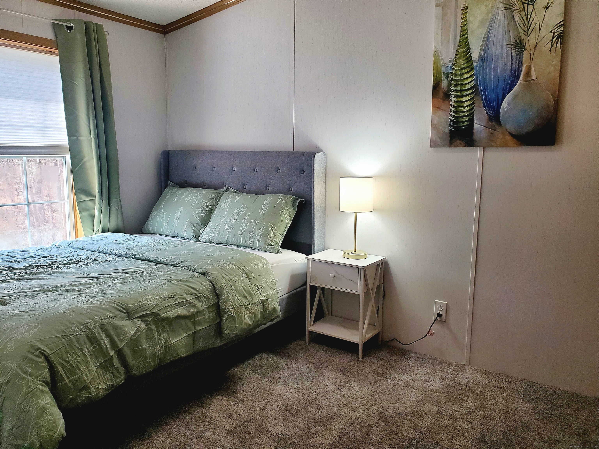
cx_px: 300
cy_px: 224
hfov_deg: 67.3
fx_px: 450
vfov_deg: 53.1
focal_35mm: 26
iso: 100
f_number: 2.4
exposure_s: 1/120
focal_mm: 4.3
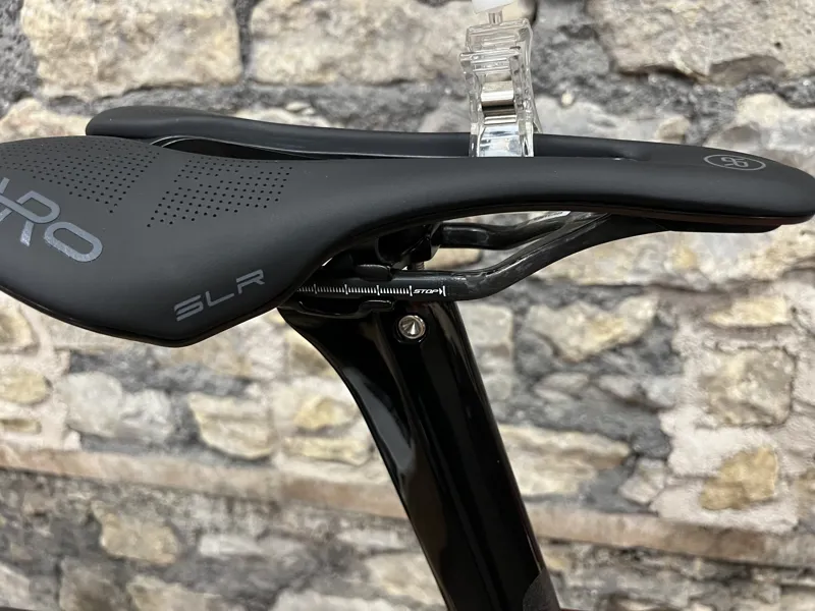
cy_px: 306
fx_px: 612
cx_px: 408
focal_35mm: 26
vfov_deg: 53.1
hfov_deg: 67.3
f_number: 1.6
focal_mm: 5.1
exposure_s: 1/50
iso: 320
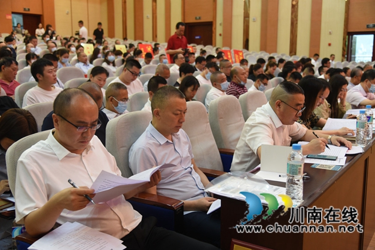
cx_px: 188
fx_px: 396
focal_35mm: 38
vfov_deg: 35.1
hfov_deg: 50.7
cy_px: 125
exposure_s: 1/40
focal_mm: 38
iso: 720
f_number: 4
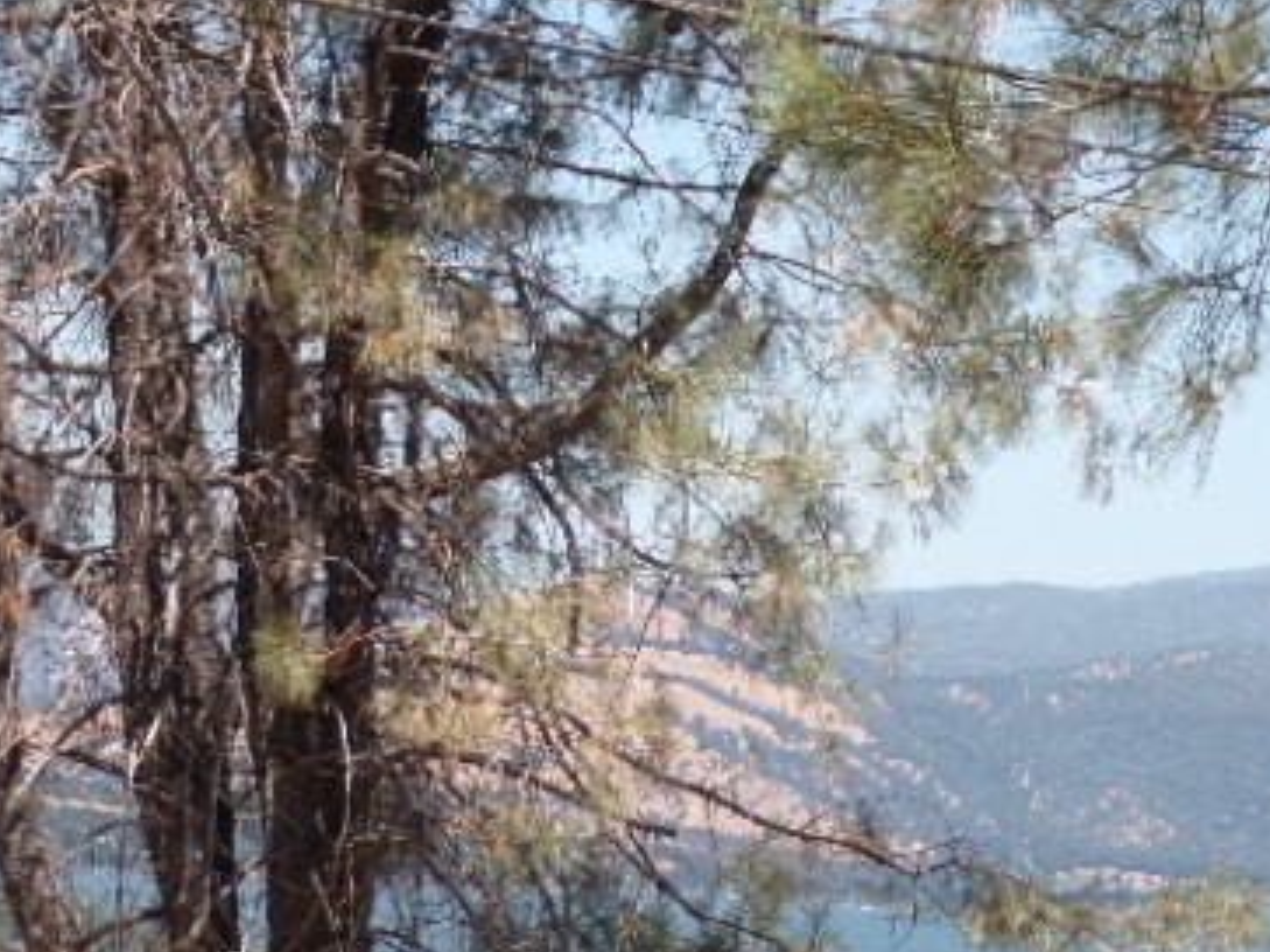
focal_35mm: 201
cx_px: 637
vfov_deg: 7.4
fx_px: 7372
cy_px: 651
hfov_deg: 9.8
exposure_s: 1/340
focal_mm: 20.4
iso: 100
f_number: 4.9
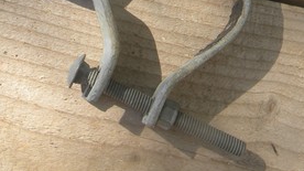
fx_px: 572
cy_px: -34
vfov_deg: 16.3
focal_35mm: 71
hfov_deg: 29.7
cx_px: 133
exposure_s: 1/206
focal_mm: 6.4
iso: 80
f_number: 3.7
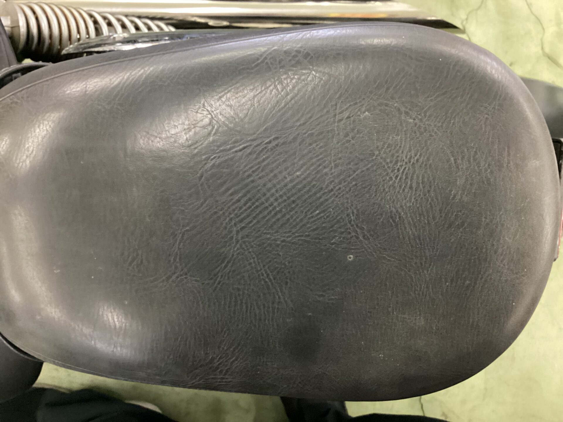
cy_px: 211
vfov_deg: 45.4
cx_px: 282
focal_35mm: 31
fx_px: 504
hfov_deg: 58.4
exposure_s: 1/24
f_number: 2.4
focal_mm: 3.3
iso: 800
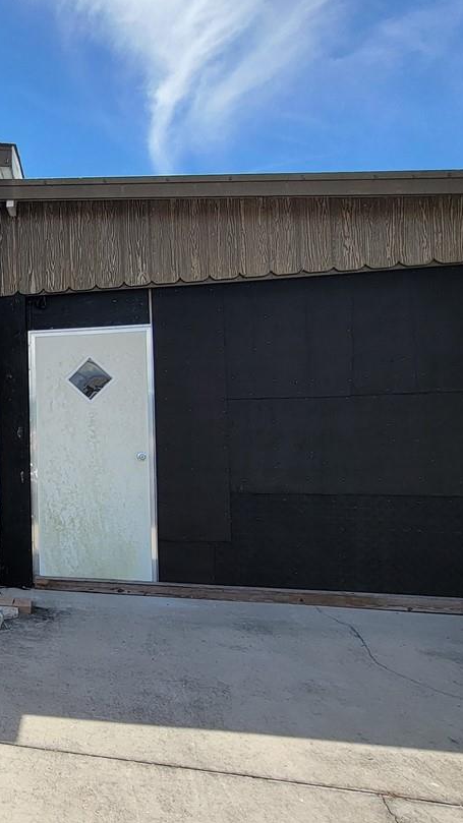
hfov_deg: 31.9
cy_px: 411
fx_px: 611
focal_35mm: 28
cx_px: -134
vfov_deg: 67.9
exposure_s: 1/1441
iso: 50
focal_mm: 2.2
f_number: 2.2
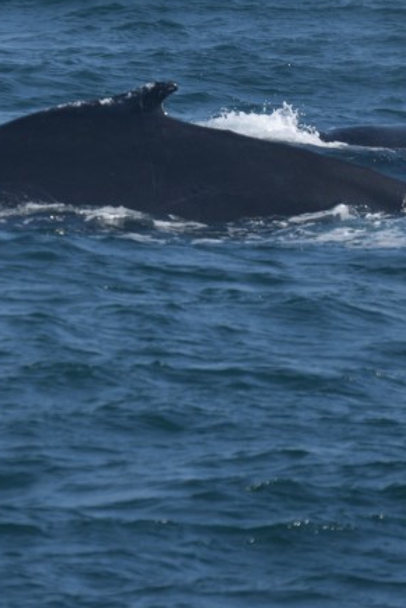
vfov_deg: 2.8
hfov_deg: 1.9
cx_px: 89
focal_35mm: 743
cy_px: 195
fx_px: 12558
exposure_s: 1/1600
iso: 200
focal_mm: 200
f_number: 5.6
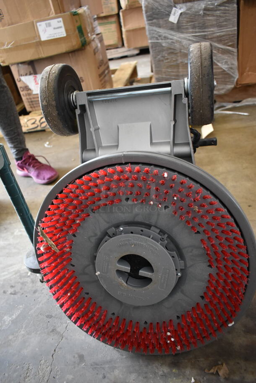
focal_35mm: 27
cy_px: 192
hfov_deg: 48.0
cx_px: 128
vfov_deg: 67.3
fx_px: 288
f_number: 3.5
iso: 1800
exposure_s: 1/125
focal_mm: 18
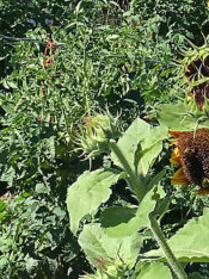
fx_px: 1024
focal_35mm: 127
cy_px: 12
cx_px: 311
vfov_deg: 15.3
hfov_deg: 11.2
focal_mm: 4.15
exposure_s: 1/836
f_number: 2.2
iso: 25
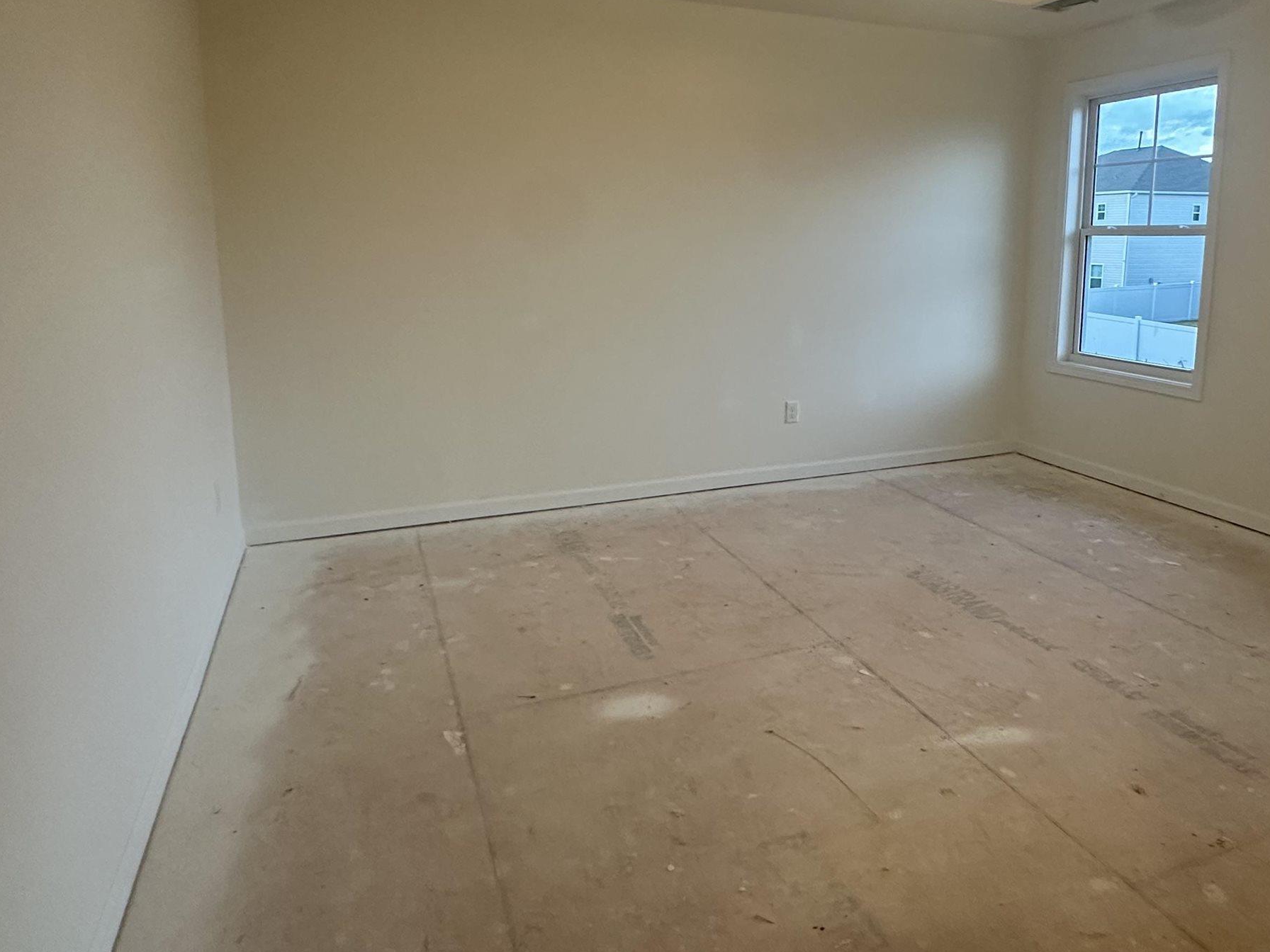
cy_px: 371
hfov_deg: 71.1
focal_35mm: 24
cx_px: 734
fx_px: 881
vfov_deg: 56.3
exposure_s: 1/120
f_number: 2.2
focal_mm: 2.22
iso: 250
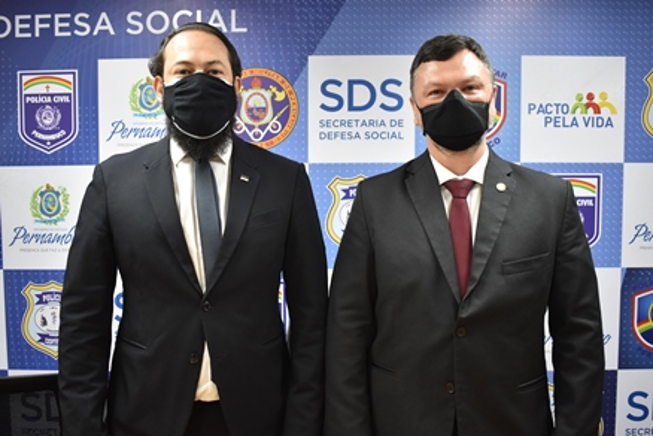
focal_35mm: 34
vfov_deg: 38.4
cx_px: 326
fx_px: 626
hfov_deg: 55.1
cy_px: 218
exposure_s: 1/100
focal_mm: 23
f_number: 3.8
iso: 1600
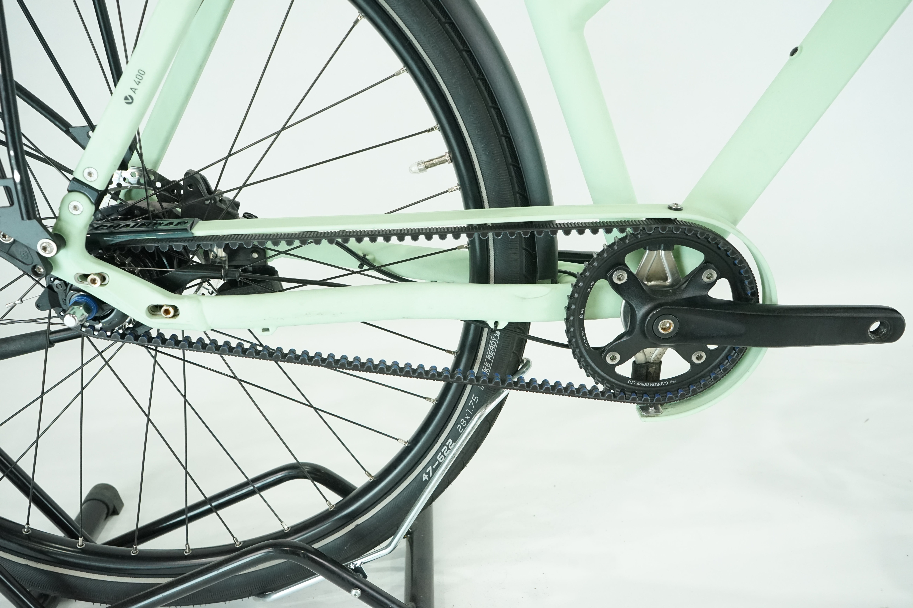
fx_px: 786
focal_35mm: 31
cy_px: 304
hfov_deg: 60.3
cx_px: 456
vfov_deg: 42.3
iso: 3200
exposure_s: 1/200
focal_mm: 31
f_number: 7.1
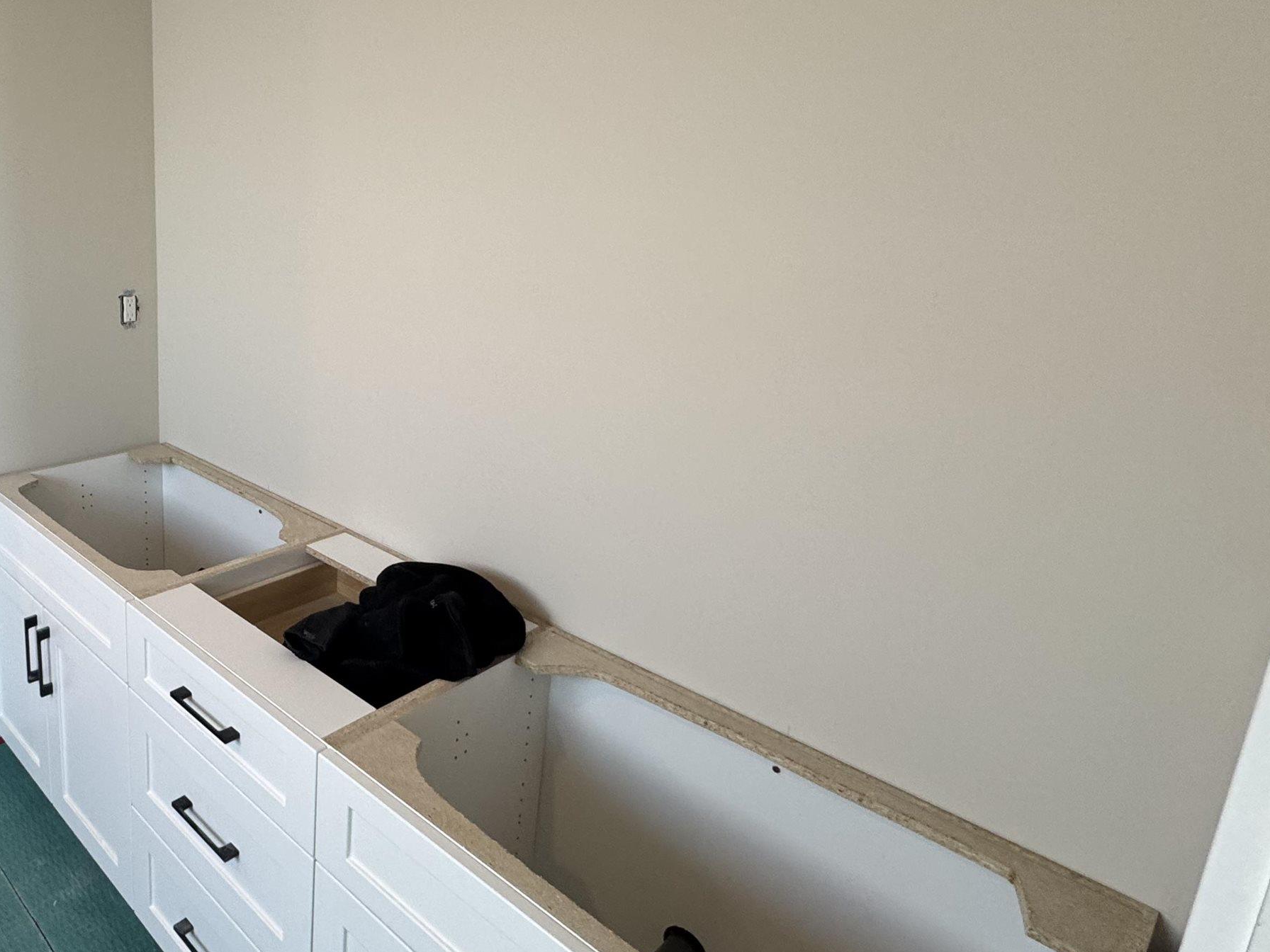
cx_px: 281
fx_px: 881
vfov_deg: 56.4
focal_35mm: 24
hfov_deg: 66.0
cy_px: 378
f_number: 2.2
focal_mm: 2.22
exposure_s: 1/120
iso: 200
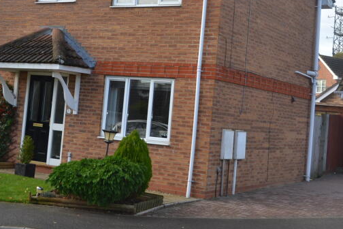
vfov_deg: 20.2
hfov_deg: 30.1
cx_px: 191
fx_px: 638
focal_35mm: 67
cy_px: 64
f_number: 4.5
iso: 100
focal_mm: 22
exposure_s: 1/200
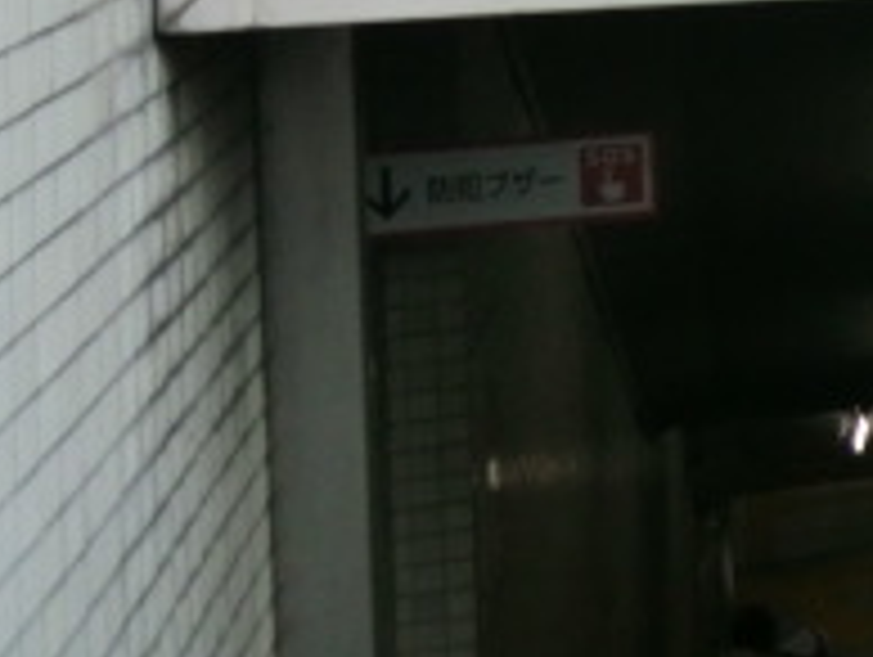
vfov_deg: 16.9
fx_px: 1995
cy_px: -338
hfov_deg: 20.8
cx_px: 1332
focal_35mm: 79
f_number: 3.2
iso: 80
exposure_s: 1/200
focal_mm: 4.3
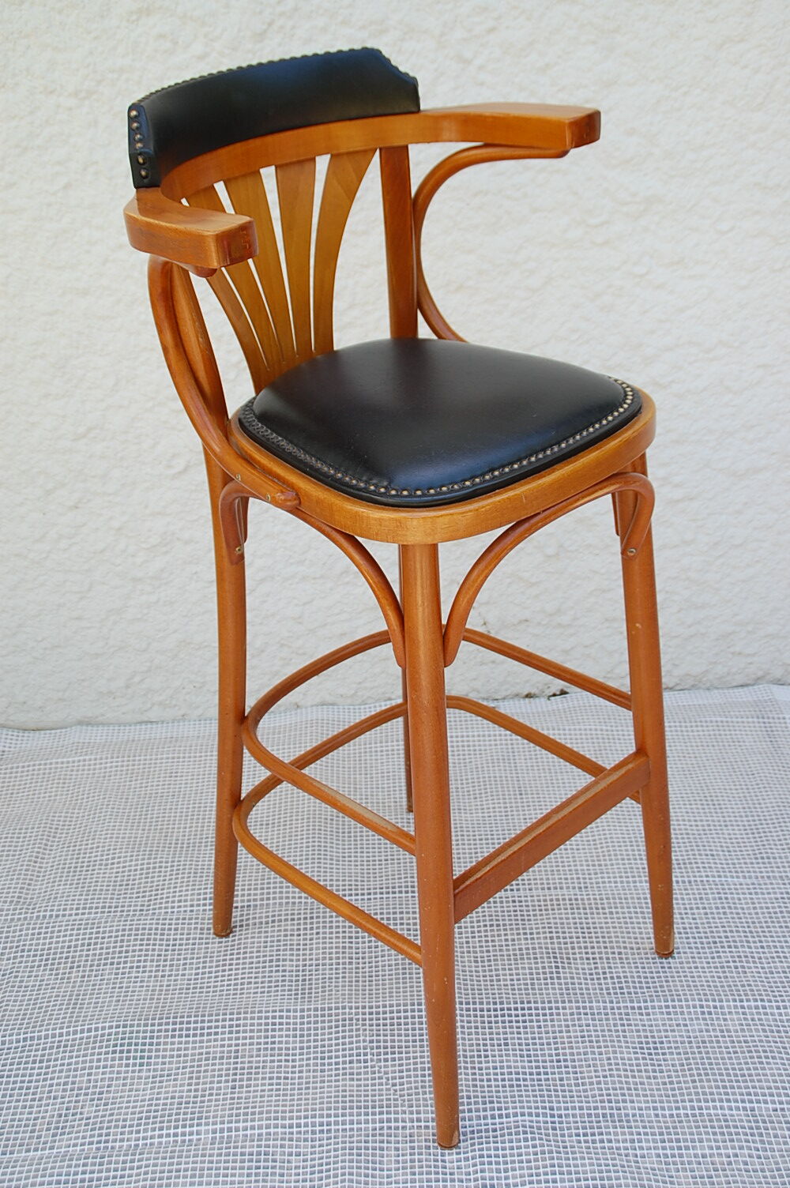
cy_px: 594
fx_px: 1583
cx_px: 395
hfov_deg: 28.0
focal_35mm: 48
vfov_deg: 41.1
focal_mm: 32
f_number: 5.6
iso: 200
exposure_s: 1/125
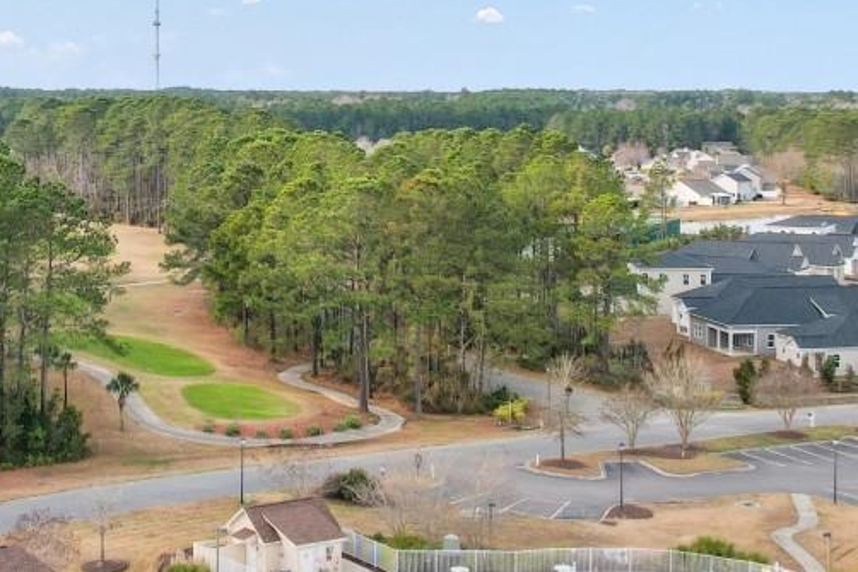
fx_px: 1693
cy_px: 63
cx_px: 191
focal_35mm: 71
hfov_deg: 27.9
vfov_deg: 18.9
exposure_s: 1/50
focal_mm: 8.38
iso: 100
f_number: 2.8
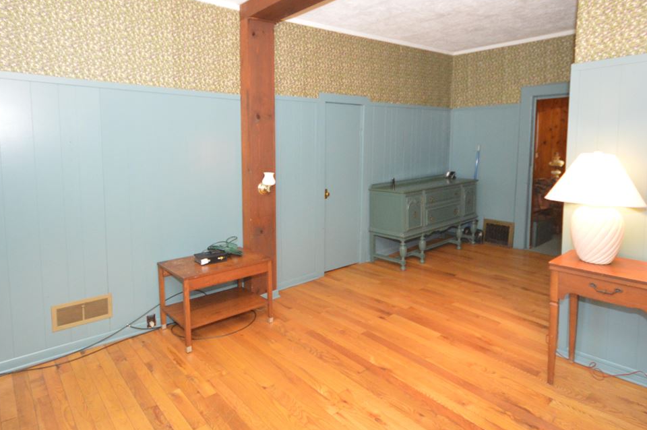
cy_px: 180
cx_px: 303
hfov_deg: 83.9
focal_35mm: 20
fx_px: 359
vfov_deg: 61.5
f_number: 4
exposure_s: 1/60
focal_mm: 10
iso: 1800
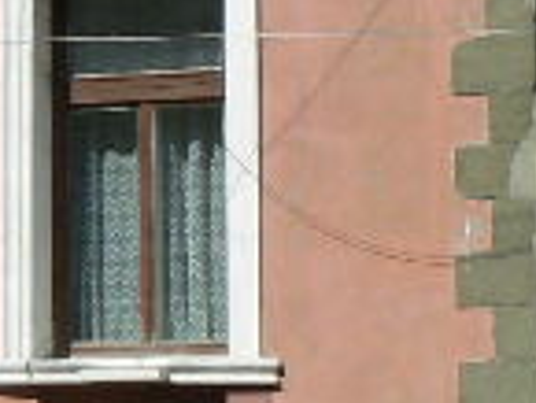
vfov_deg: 8.0
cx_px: -152
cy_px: -107
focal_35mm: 183
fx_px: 2836
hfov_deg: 10.6
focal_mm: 6
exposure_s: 1/125
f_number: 6.3
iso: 100
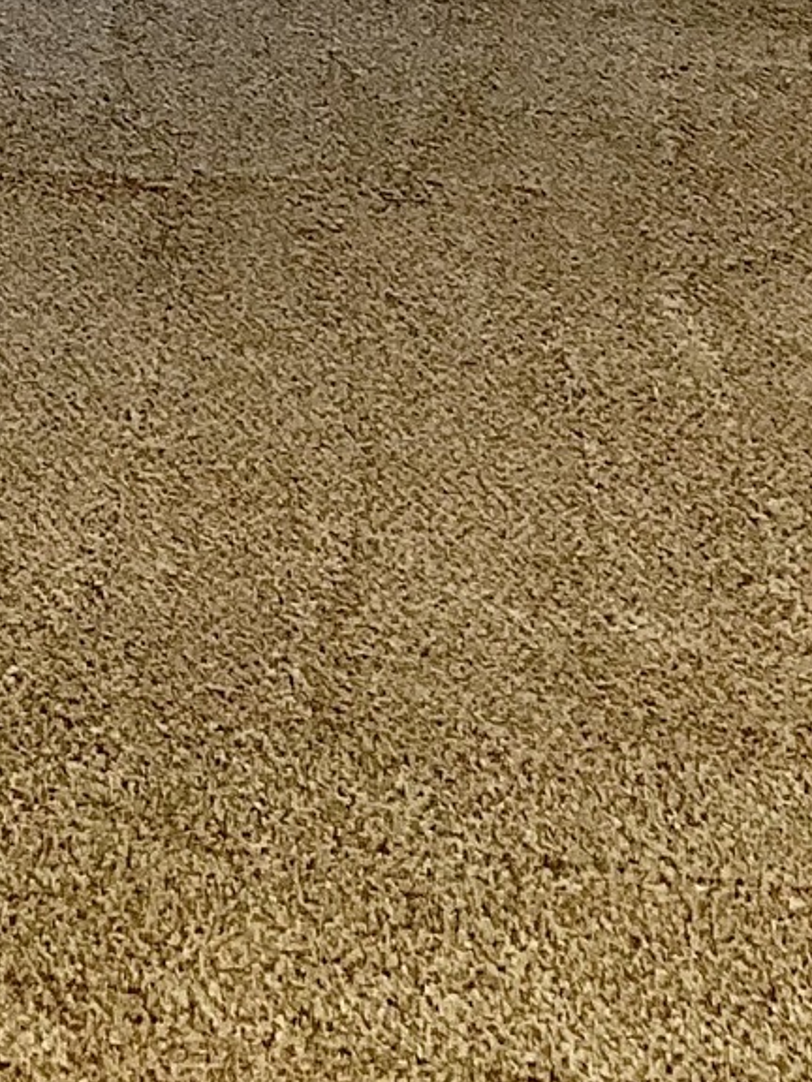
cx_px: -75
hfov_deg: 12.6
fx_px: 3628
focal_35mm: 116
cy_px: -954
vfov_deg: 14.6
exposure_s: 1/60
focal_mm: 3
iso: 64
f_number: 1.8
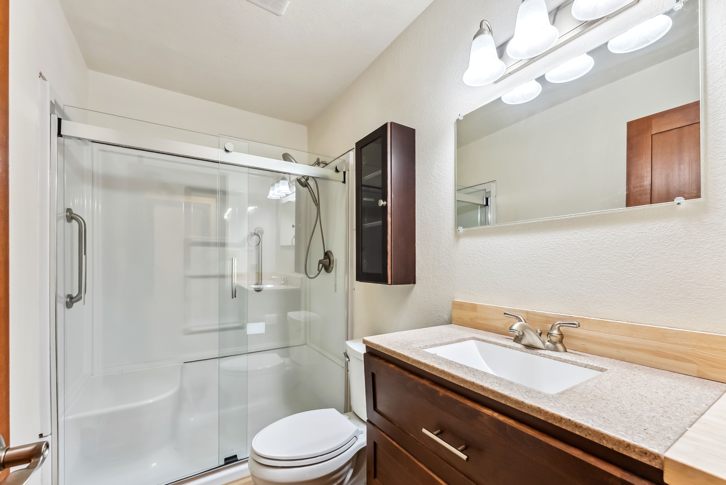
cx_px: 363
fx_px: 282
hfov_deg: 104.2
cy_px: 242
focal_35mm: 14
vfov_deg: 81.3
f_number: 8
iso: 800
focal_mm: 14
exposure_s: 1/30
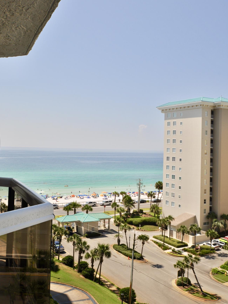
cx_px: 113
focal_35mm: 40
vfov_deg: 46.7
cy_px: 135
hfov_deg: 35.9
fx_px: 351
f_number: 10
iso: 200
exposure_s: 1/400
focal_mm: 24
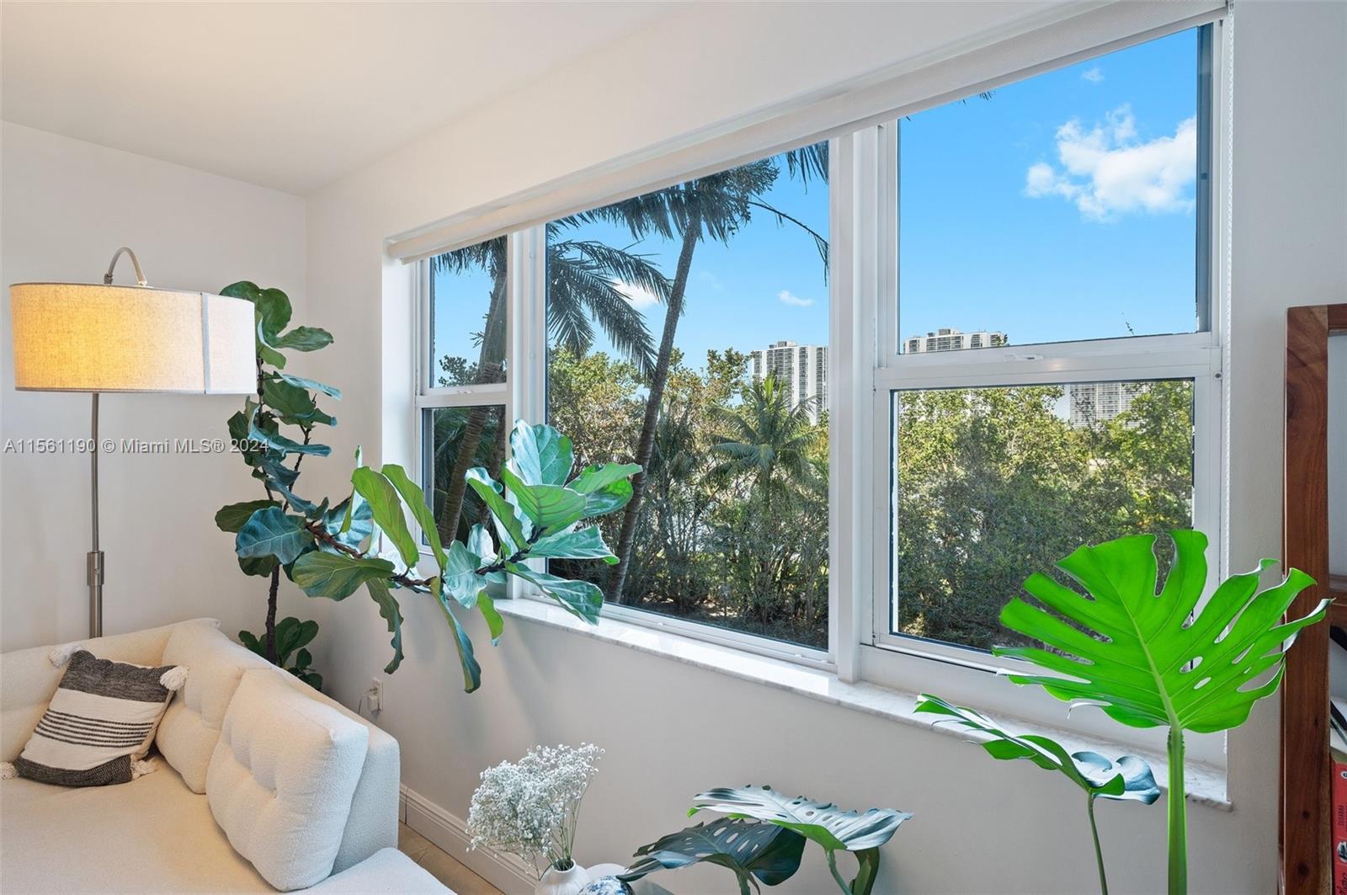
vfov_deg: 64.4
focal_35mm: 19
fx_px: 710
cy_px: 448
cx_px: 674
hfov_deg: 87.0
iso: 200
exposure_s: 1/20
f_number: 8
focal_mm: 19
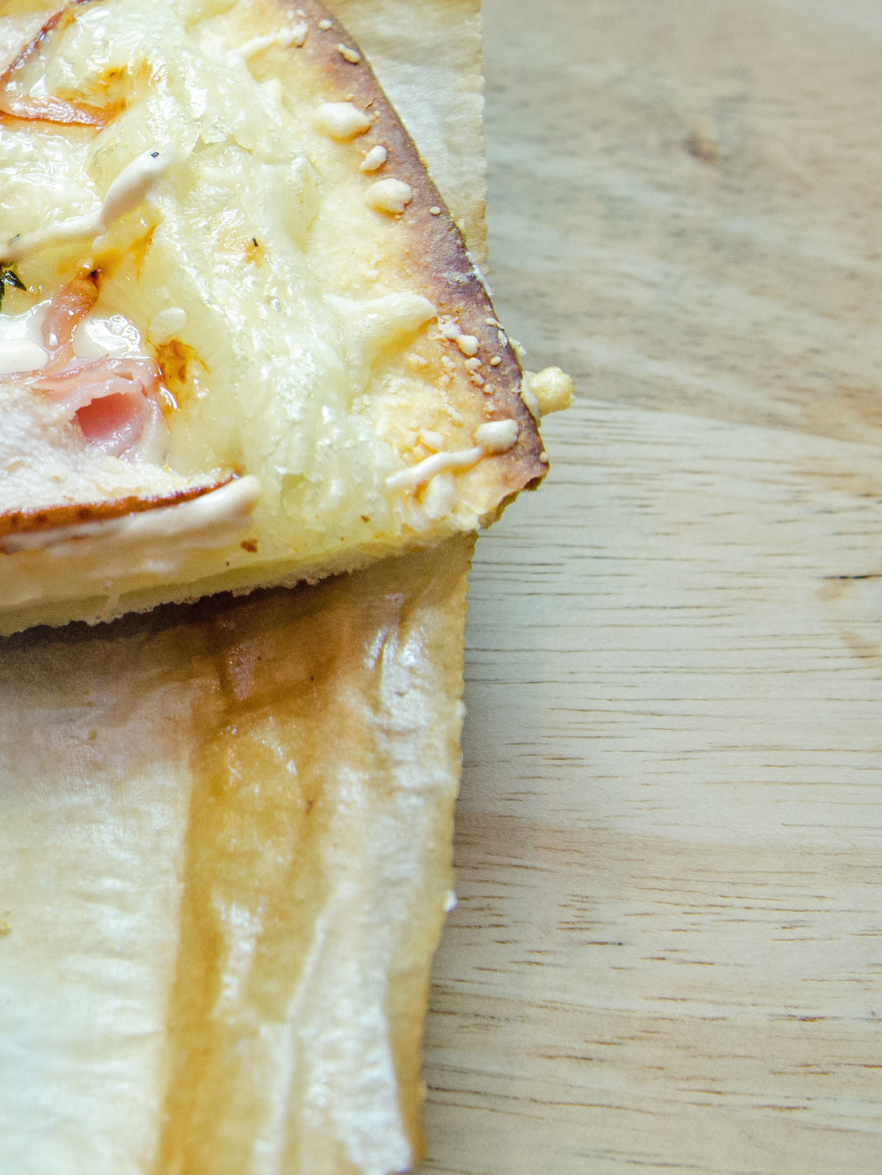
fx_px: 3363
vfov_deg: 19.8
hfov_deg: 14.2
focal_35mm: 99
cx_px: -313
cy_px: 416
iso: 800
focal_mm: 32
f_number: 5.6
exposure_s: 1/60
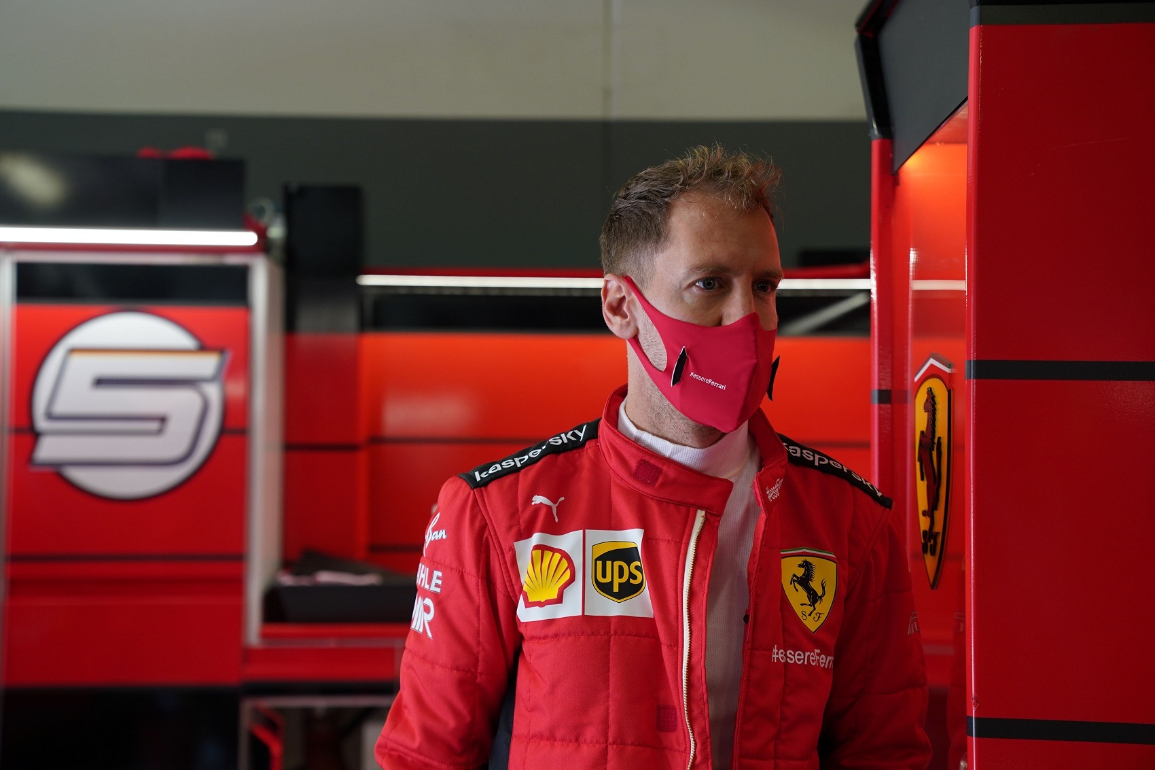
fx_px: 1796
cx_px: 578
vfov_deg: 24.2
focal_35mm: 56
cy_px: 385
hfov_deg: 35.6
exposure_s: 1/200
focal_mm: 56
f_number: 3.5
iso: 800
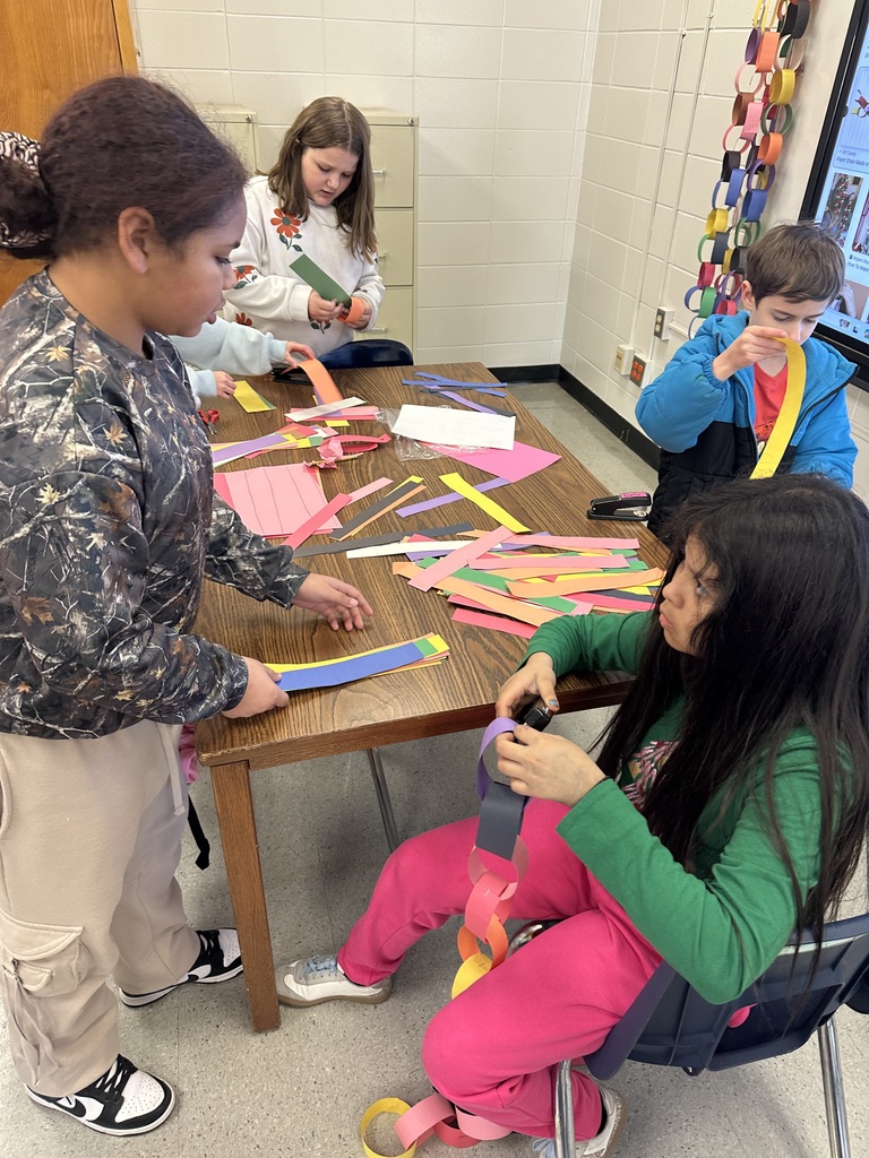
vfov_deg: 71.6
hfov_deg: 56.8
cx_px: 434
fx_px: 803
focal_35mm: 24
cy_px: 579
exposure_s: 1/60
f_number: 1.78
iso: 160
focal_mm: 6.86
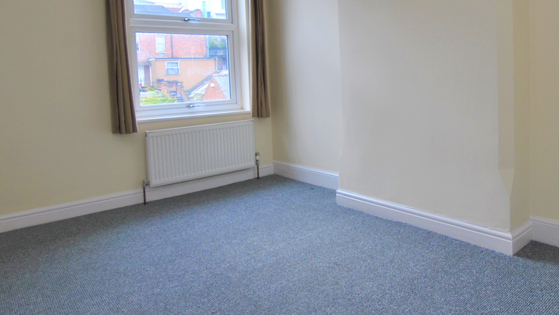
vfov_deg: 43.8
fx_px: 385
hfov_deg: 71.7
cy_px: 105
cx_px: 307
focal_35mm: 26
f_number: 5
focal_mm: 10
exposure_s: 1/100
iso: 200
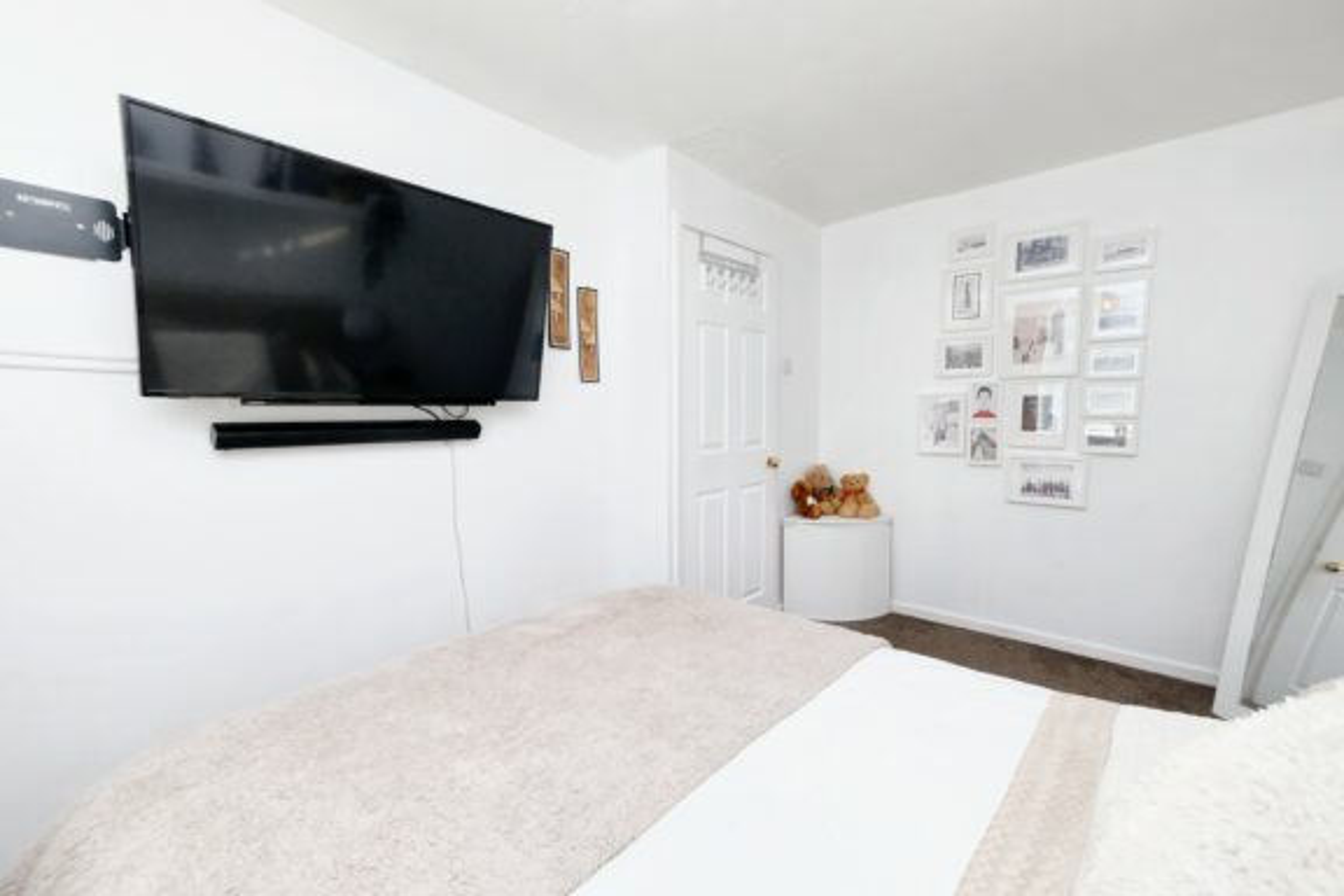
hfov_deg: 100.4
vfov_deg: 77.3
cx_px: 672
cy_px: 448
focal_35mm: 15
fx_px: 560
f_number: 5.6
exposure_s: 1/220
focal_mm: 10
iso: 4000
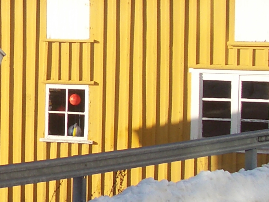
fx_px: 1018
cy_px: -5
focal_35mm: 131
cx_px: -173
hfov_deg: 13.8
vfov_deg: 11.2
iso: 80
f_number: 4.3
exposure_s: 1/400
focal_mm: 5.8
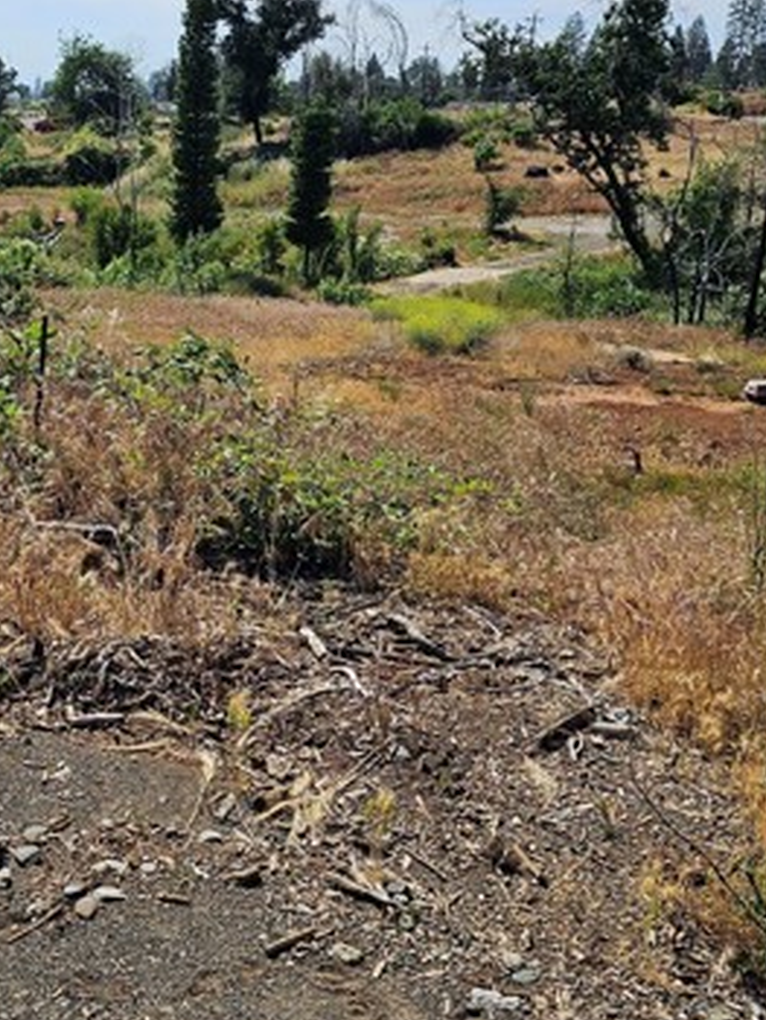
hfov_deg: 34.0
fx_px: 1238
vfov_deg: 44.3
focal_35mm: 42
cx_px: 242
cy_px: 367
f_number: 1.7
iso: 10
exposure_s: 1/1325
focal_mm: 6.3
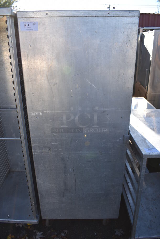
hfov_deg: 48.0
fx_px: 180
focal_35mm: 27
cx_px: 80
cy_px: 120
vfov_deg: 67.3
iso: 200
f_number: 6.3
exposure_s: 1/250
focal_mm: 18
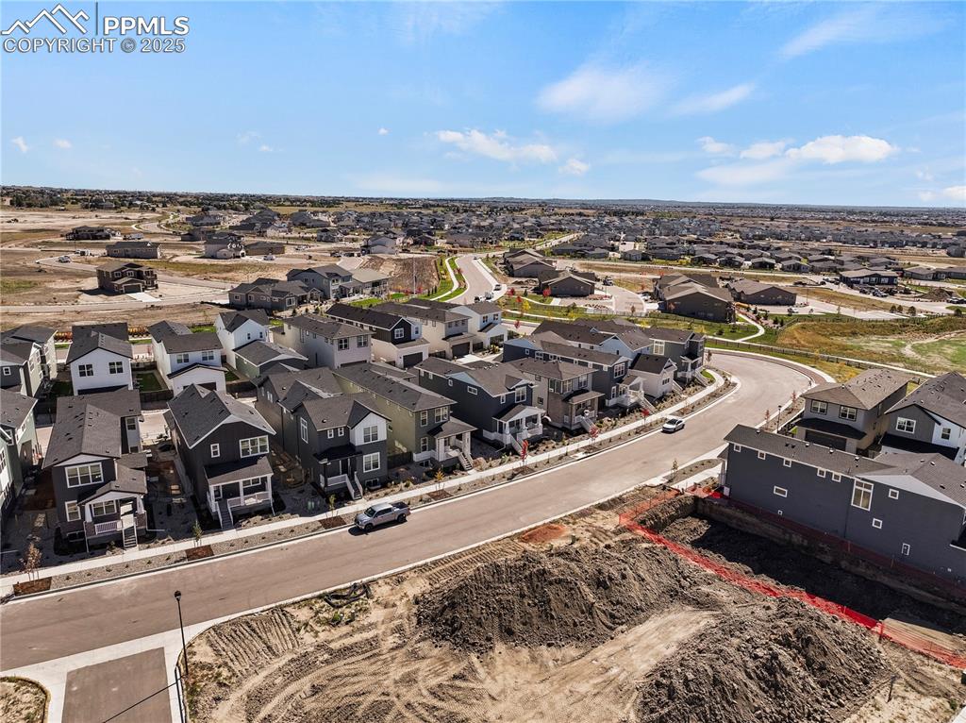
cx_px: 483
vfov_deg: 56.7
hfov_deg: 71.6
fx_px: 669
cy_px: 362
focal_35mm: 24
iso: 110
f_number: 2.8
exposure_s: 1/1600
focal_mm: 12.29
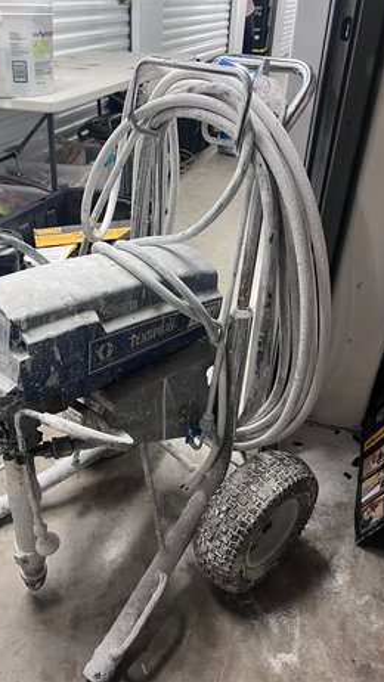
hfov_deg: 39.9
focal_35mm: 29
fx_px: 525
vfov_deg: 66.1
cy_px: 348
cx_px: 144
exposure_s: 1/60
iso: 160
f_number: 1.5
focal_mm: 5.7
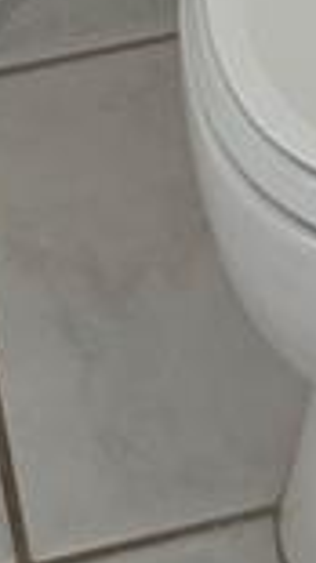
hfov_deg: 6.2
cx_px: 251
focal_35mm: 194
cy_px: -1366
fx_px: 2895
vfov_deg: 8.4
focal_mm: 6.3
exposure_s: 1/120
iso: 125
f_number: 1.7
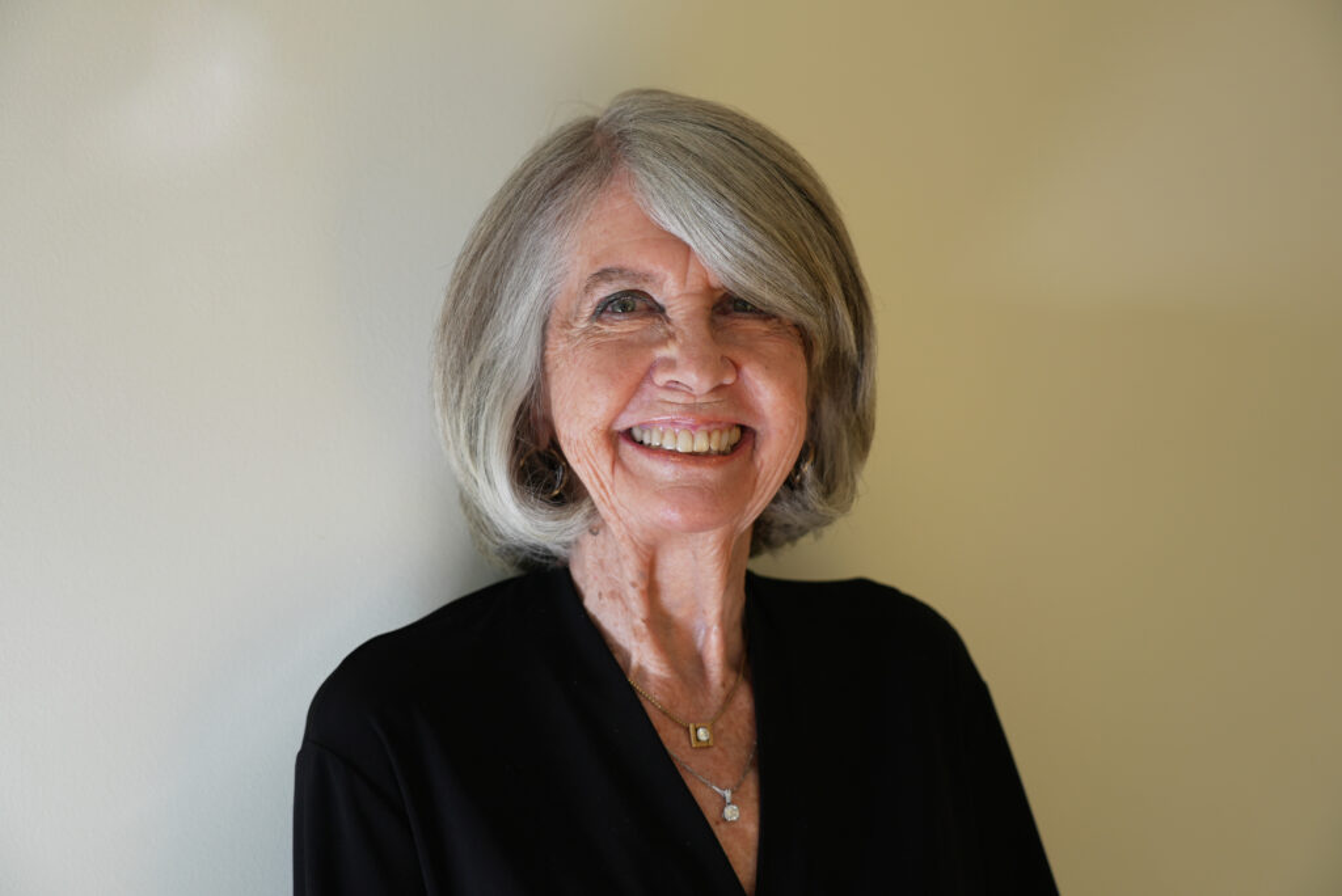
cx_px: 671
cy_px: 448
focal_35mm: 61
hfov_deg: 32.9
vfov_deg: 22.3
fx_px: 2275
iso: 250
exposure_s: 1/125
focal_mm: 61
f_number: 4
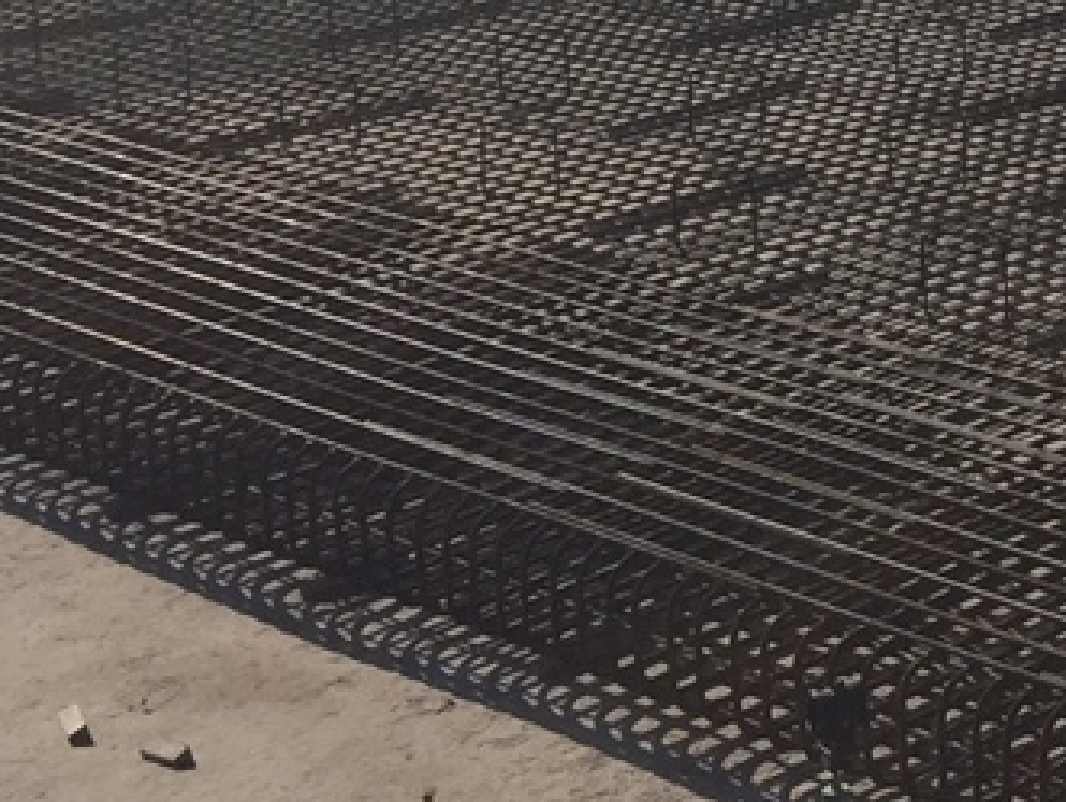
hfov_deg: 15.5
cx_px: 1823
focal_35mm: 112
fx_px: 3453
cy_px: -377
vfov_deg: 12.6
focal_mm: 4.15
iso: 32
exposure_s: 1/4405
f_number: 2.2
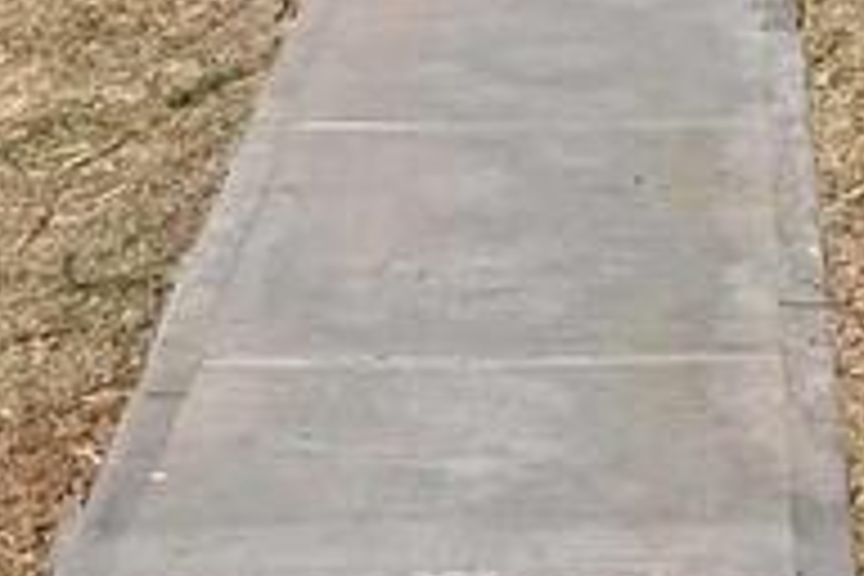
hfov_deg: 15.1
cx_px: 670
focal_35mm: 135
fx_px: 3240
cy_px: -648
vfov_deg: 9.4
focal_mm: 18
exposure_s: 1/250
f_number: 8
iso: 800
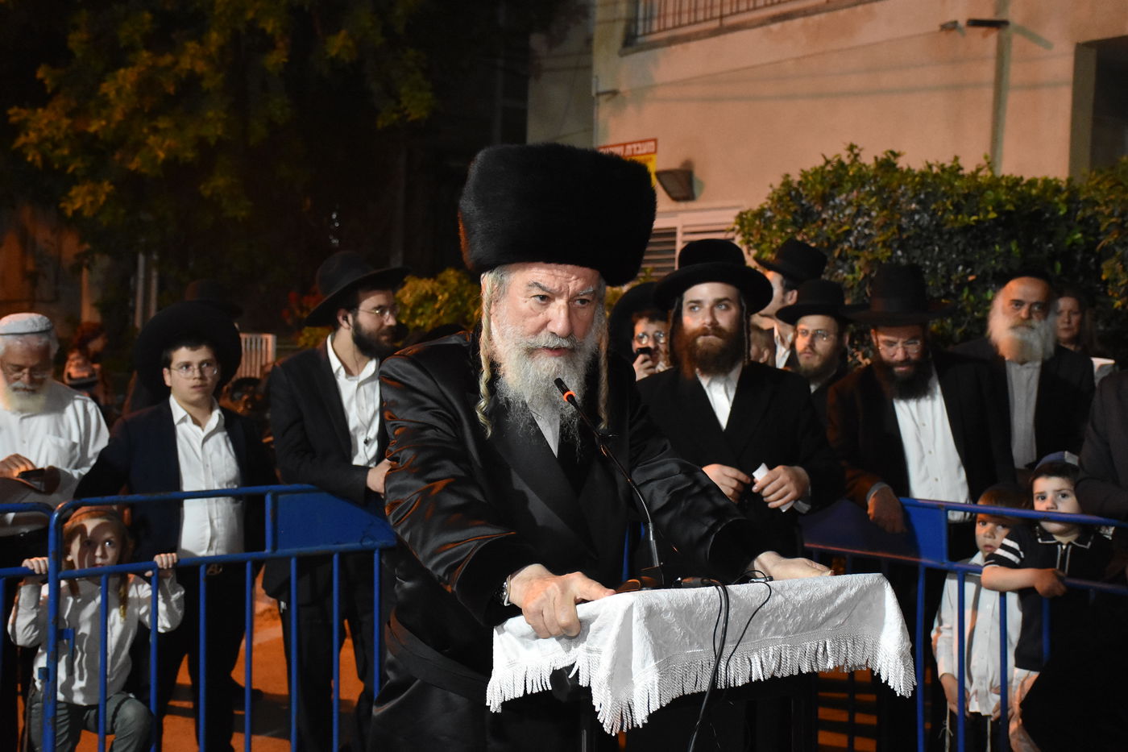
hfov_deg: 37.9
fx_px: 1645
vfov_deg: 25.7
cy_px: 376
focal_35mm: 52
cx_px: 564
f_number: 5.6
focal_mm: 35
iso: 4000
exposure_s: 1/80
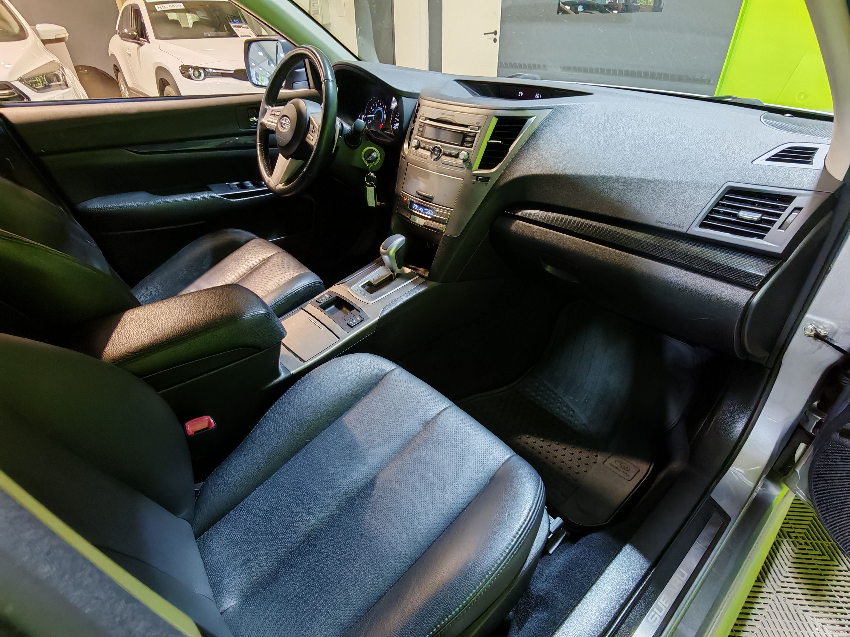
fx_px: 442
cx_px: 425
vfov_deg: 71.6
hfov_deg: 87.8
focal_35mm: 18
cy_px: 318
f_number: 2
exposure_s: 1/33
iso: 320
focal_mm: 1.82
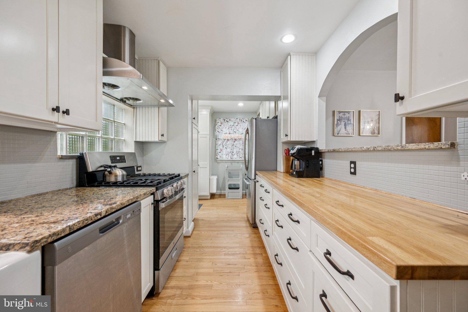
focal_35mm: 14
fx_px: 182
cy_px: 156
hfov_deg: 104.3
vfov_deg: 81.2
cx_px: 234
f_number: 7.1
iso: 400
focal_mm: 14
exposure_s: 1/15
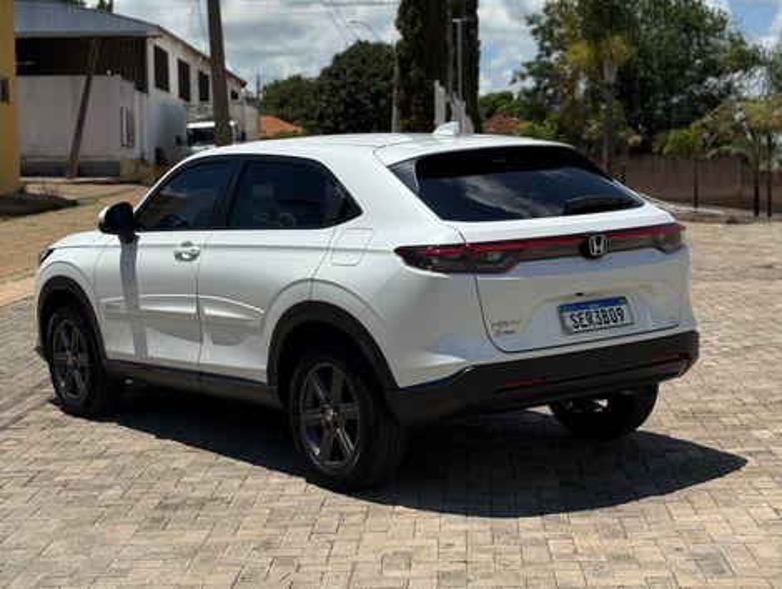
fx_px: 1086
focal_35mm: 48
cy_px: 294
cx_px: 391
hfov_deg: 39.6
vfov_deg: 30.3
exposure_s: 1/11364
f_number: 1.78
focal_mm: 6.76
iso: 80
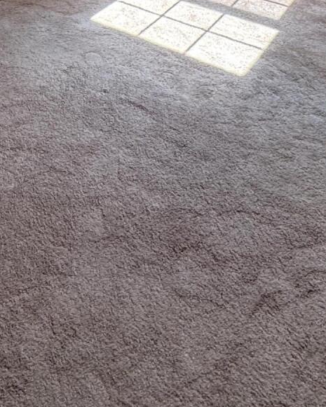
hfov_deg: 30.6
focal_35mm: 47
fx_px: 567
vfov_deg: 26.3
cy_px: -230
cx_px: 32
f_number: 2.2
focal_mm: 2.22
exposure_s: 1/120
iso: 80
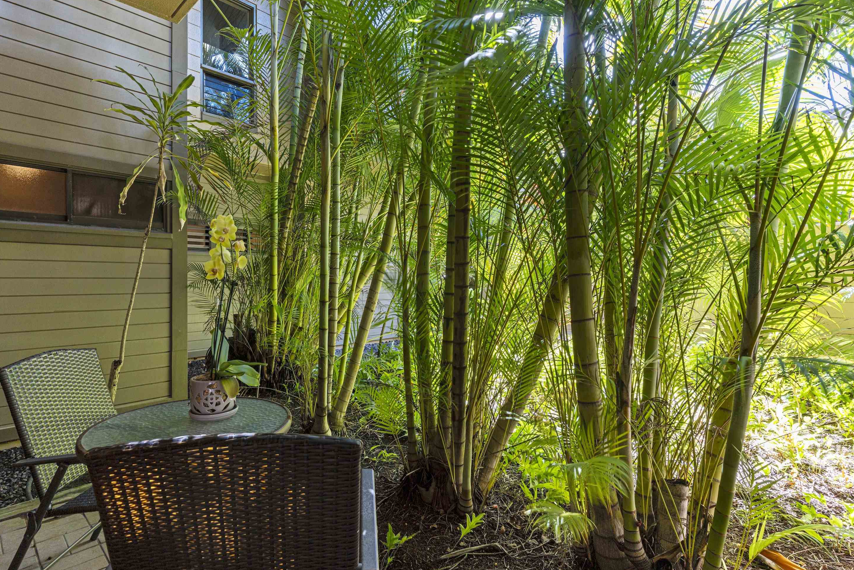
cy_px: 275
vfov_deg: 67.4
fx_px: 427
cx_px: 403
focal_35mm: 18
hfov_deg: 89.9
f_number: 8
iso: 100
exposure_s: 1.6
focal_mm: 17
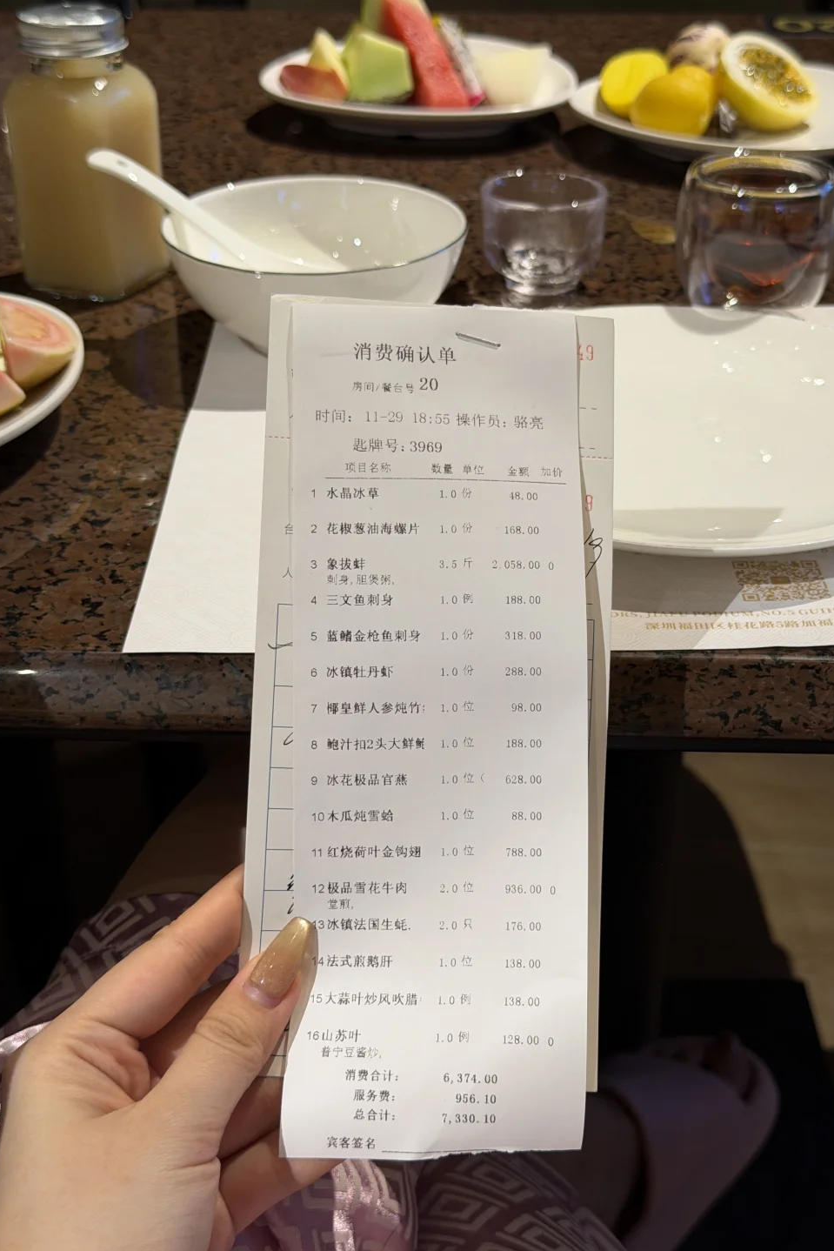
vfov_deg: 39.6
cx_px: 450
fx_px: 1737
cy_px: 626
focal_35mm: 50
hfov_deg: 27.0
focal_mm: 6.76
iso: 160
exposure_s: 1/60
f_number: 1.78
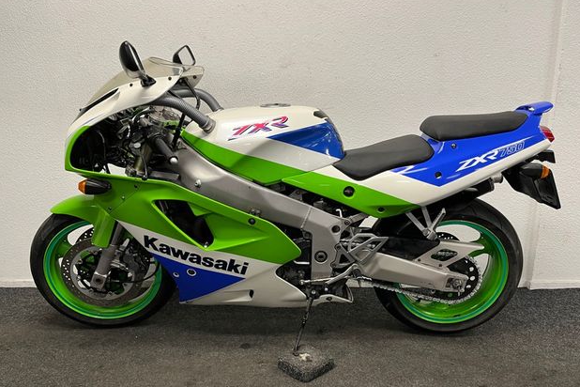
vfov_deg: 46.3
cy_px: 214
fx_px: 451
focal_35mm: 28
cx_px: 299
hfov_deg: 65.5
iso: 80
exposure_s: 1/50
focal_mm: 5.1
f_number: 1.6
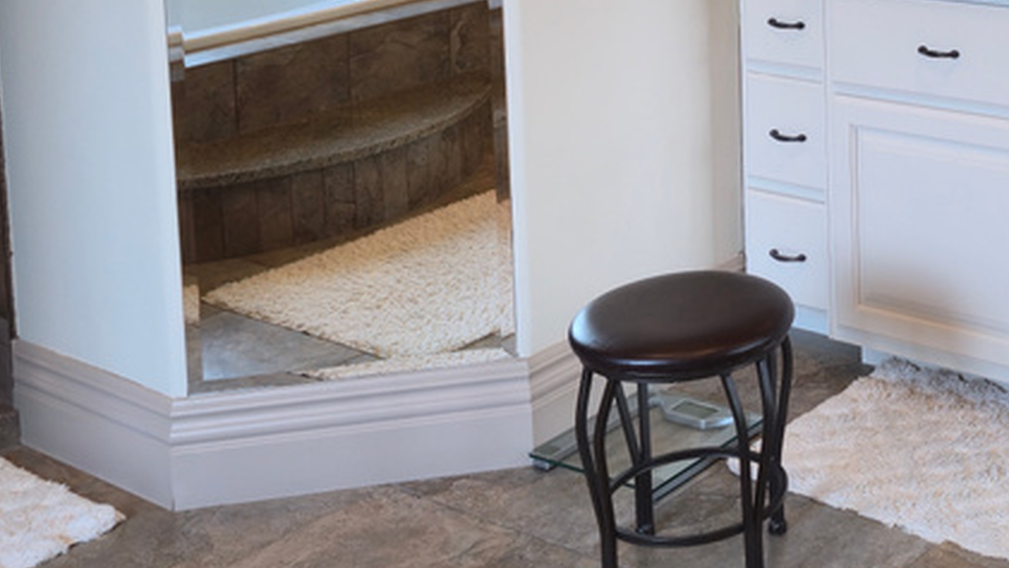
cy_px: -201
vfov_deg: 18.2
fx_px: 1632
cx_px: 1069
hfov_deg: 31.1
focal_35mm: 61
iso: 80
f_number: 1.7
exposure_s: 1/60
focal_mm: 6.3
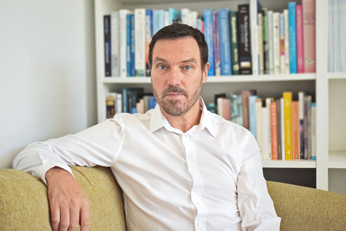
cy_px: 116
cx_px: 173
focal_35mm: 54
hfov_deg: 36.9
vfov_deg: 25.1
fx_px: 519
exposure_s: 1/200
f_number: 5
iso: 800
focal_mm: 36
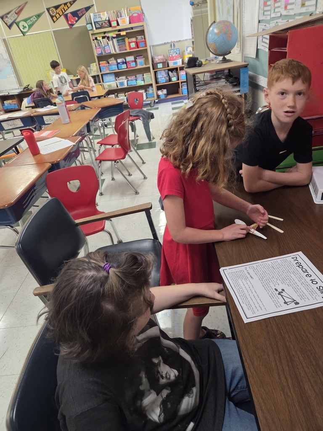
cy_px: 216
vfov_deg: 73.9
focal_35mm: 23
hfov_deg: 58.9
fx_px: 286
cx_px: 162
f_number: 1.8
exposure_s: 1/120
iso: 800
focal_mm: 5.4
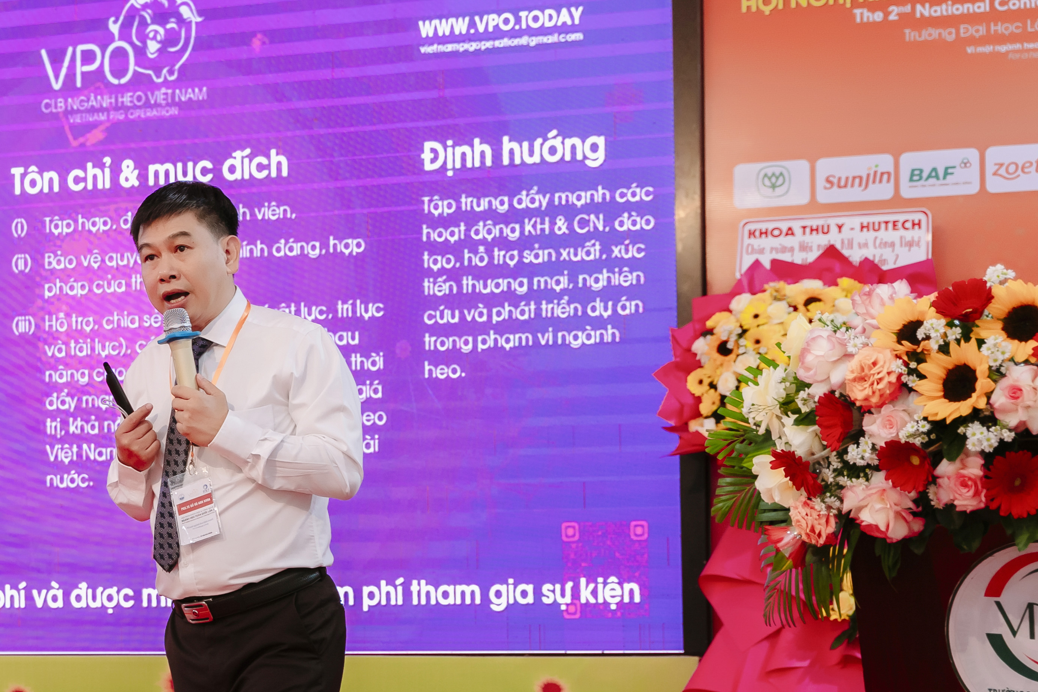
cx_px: -60
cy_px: 487
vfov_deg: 15.2
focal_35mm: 90
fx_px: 2591
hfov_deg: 21.6
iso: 1250
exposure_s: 1/160
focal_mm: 41.4
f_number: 3.5
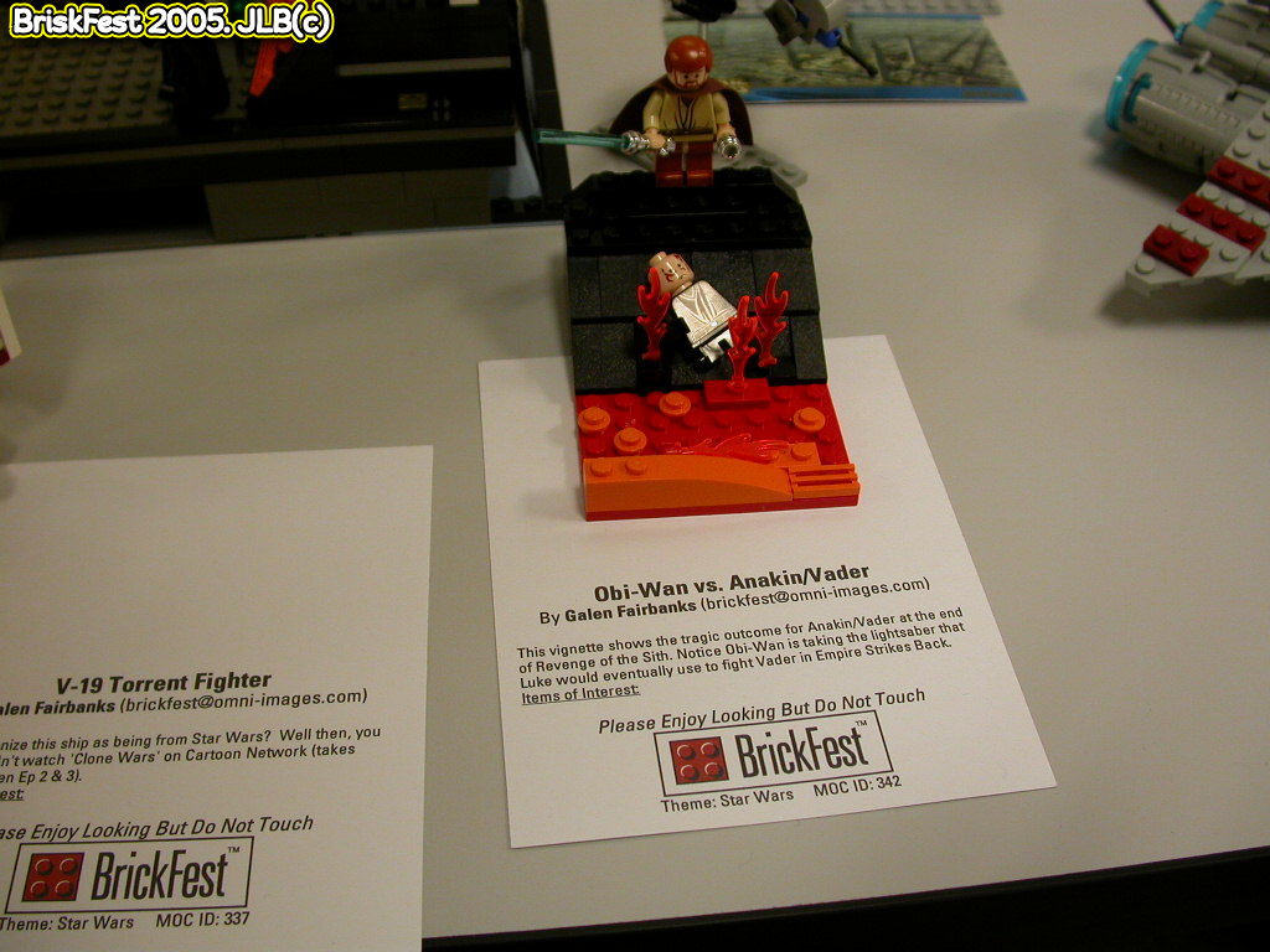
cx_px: 635
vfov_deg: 37.7
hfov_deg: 49.0
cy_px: 476
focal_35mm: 38
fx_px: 1394
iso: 100
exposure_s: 1/33.9
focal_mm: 7.85
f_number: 2.6
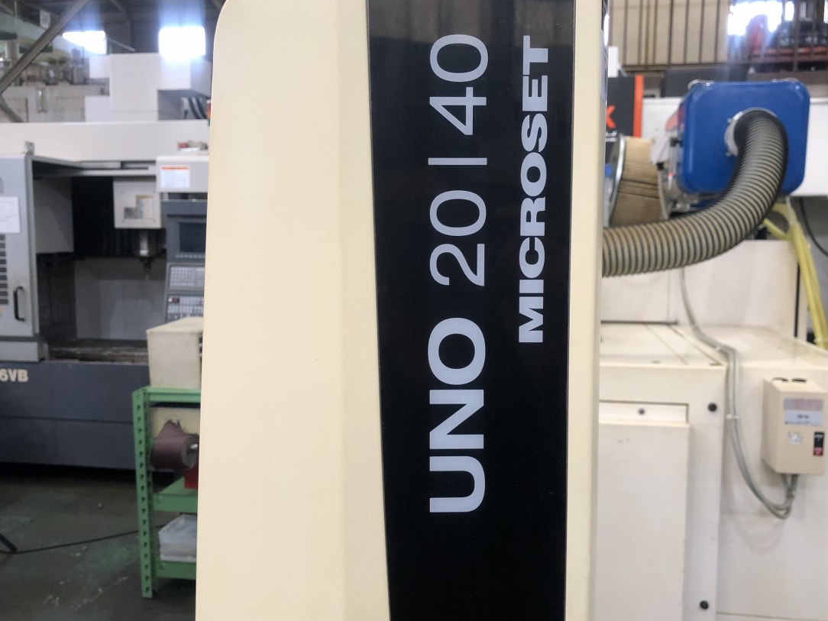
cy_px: 312
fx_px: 742
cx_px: 422
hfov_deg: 58.3
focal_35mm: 31
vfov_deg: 45.4
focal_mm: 4
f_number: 1.8
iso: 40
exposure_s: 1/17
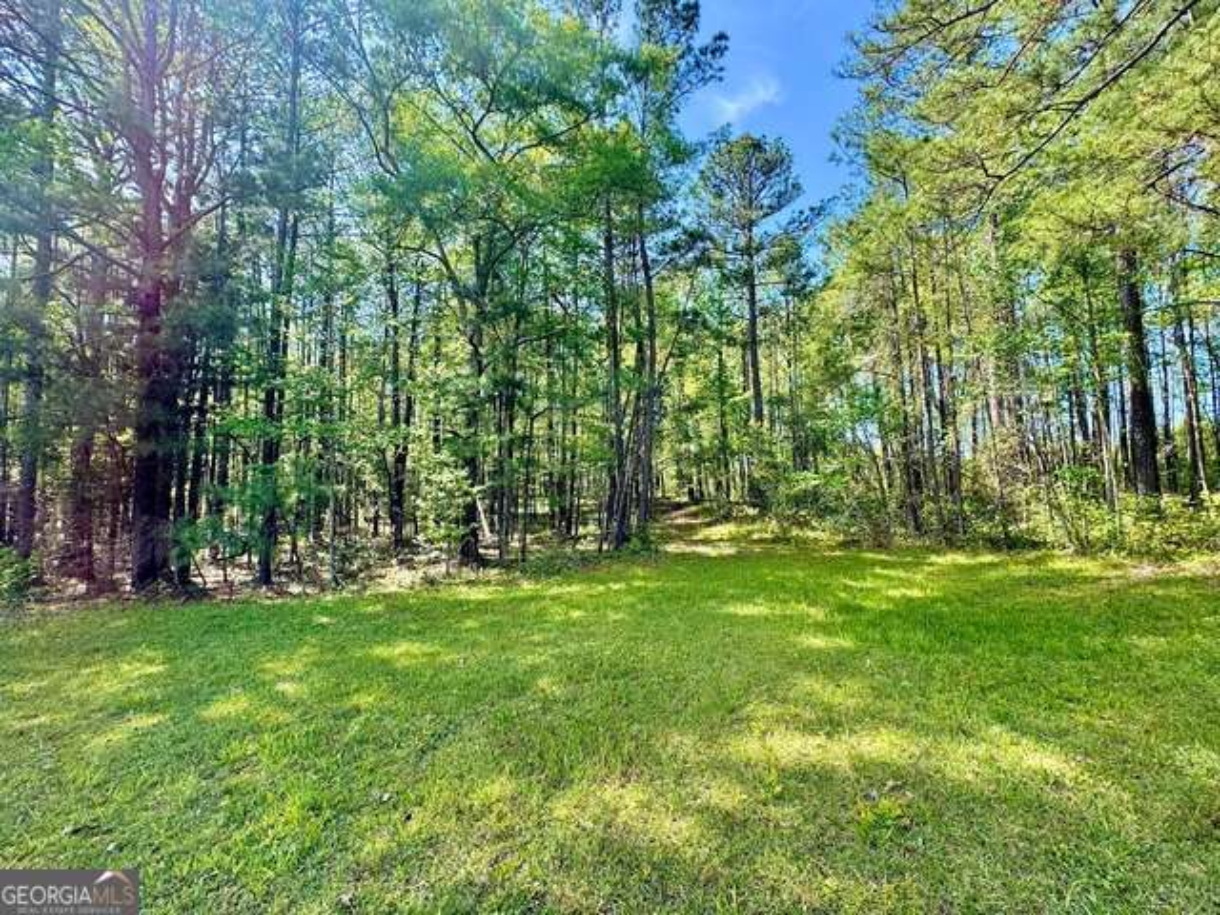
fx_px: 493
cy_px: 458
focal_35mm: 14
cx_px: 610
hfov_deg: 102.1
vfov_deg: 85.7
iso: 40
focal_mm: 2.22
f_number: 2.2
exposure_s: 1/282
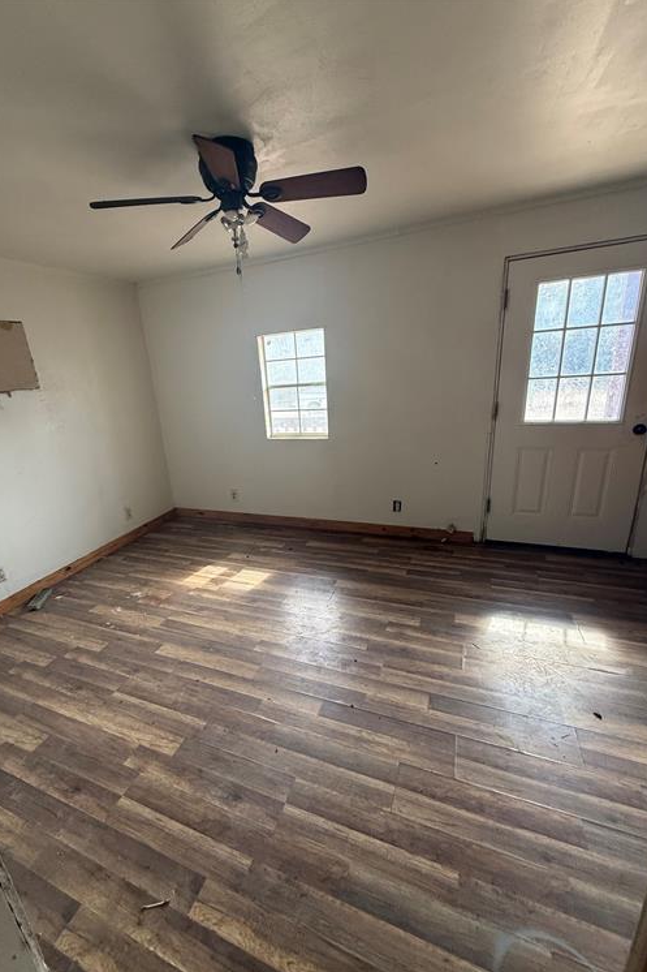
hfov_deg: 77.0
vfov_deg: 100.4
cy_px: 495
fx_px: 405
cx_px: 285
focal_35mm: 15
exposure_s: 1/99
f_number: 2.2
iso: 200
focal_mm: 2.22
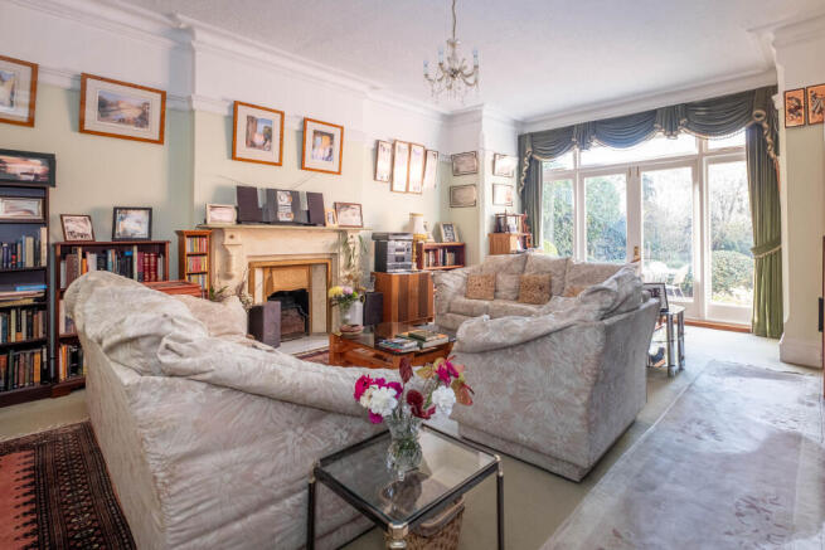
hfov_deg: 100.4
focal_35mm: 15
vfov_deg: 77.4
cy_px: 275
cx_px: 412
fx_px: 344
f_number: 5.6
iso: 400
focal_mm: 10
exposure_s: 1/20
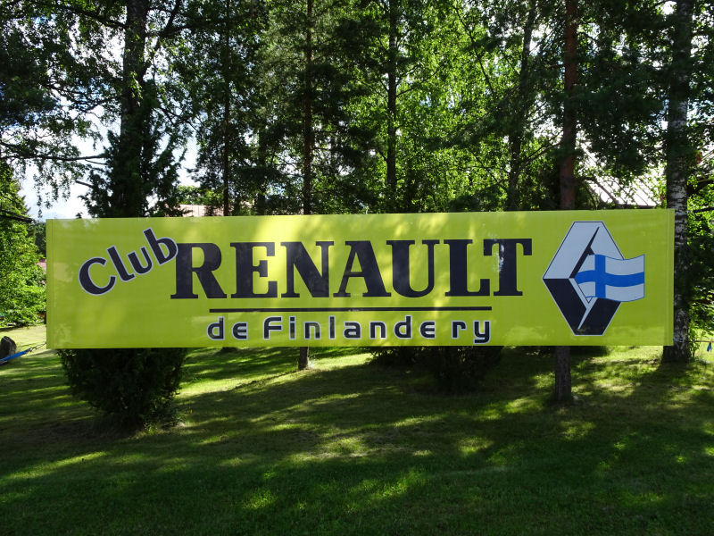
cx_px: 357
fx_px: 598
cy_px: 268
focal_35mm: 29
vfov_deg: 48.2
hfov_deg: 61.7
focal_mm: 4.92
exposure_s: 1/250
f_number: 3.5
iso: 80
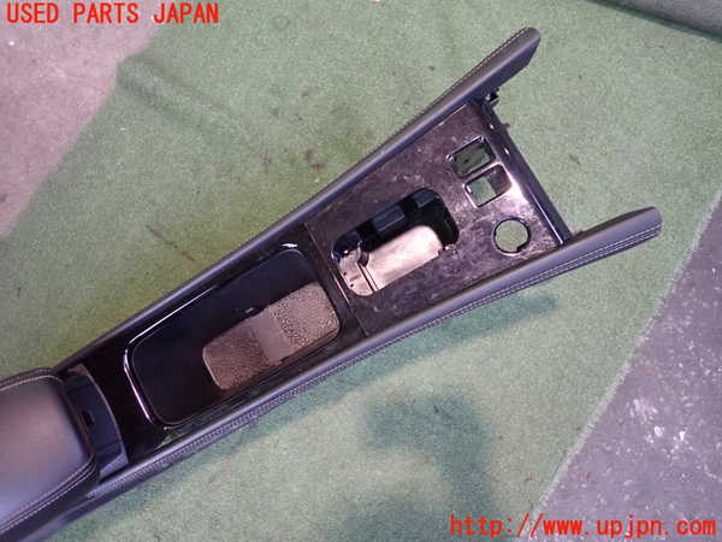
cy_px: 271
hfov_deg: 69.4
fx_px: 521
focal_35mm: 25
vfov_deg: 54.9
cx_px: 361
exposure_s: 1/80
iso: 800
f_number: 2
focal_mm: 4.5
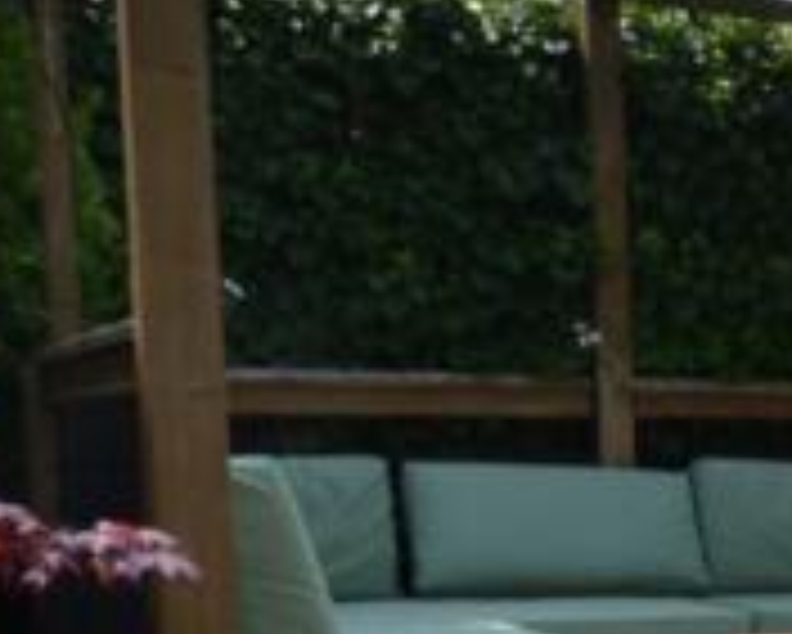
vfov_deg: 18.4
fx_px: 1923
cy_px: 587
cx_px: 1593
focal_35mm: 82
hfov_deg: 17.0
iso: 100
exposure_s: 1/200
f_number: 7.1
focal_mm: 10
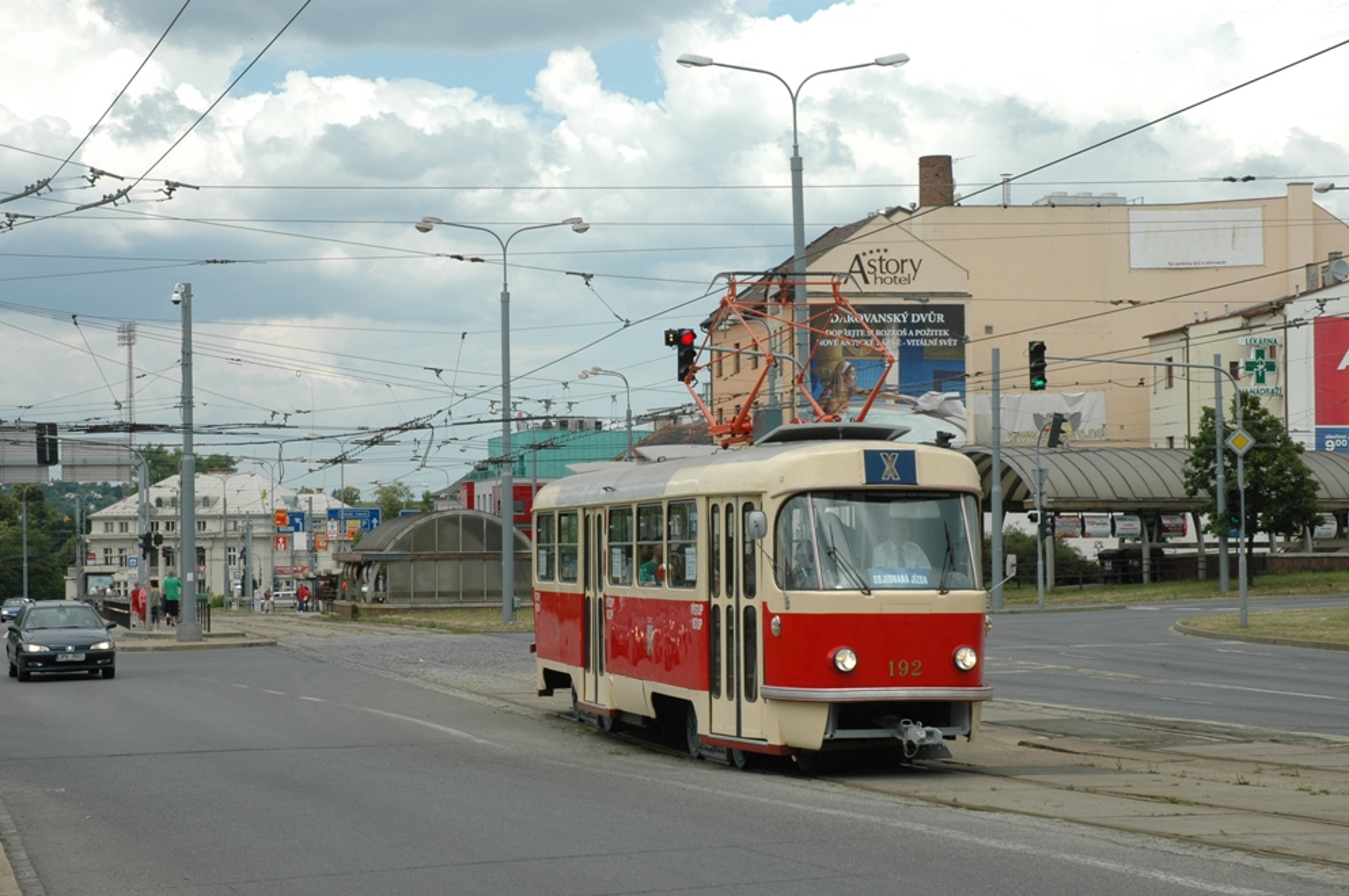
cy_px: 448
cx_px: 674
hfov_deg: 27.0
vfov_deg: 18.1
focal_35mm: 75
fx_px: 2808
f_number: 10
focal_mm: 50
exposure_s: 1/400
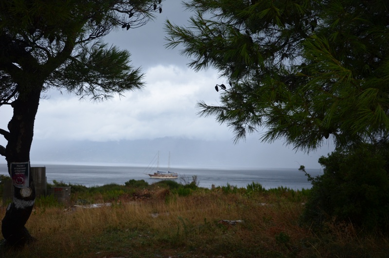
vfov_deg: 36.7
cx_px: 194
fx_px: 388
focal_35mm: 36
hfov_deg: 53.2
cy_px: 129
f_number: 5
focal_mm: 24
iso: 400
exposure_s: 1/100
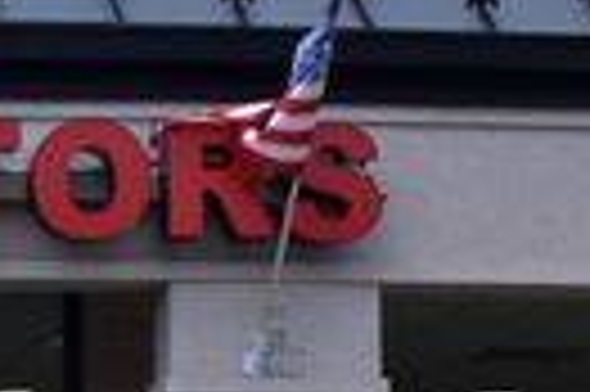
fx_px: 2406
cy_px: 802
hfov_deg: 13.2
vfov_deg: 8.8
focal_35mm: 147
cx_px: -297
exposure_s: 1/500
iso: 400
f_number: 11
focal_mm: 20
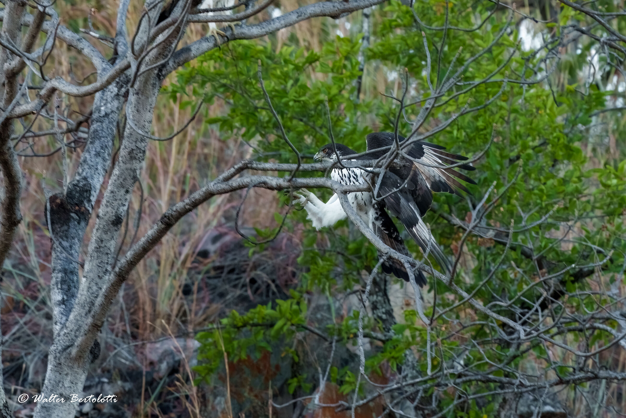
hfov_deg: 3.7
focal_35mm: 560
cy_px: 209
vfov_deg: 2.5
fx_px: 9737
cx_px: 313
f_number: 9
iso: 2500
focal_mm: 560
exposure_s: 1/500
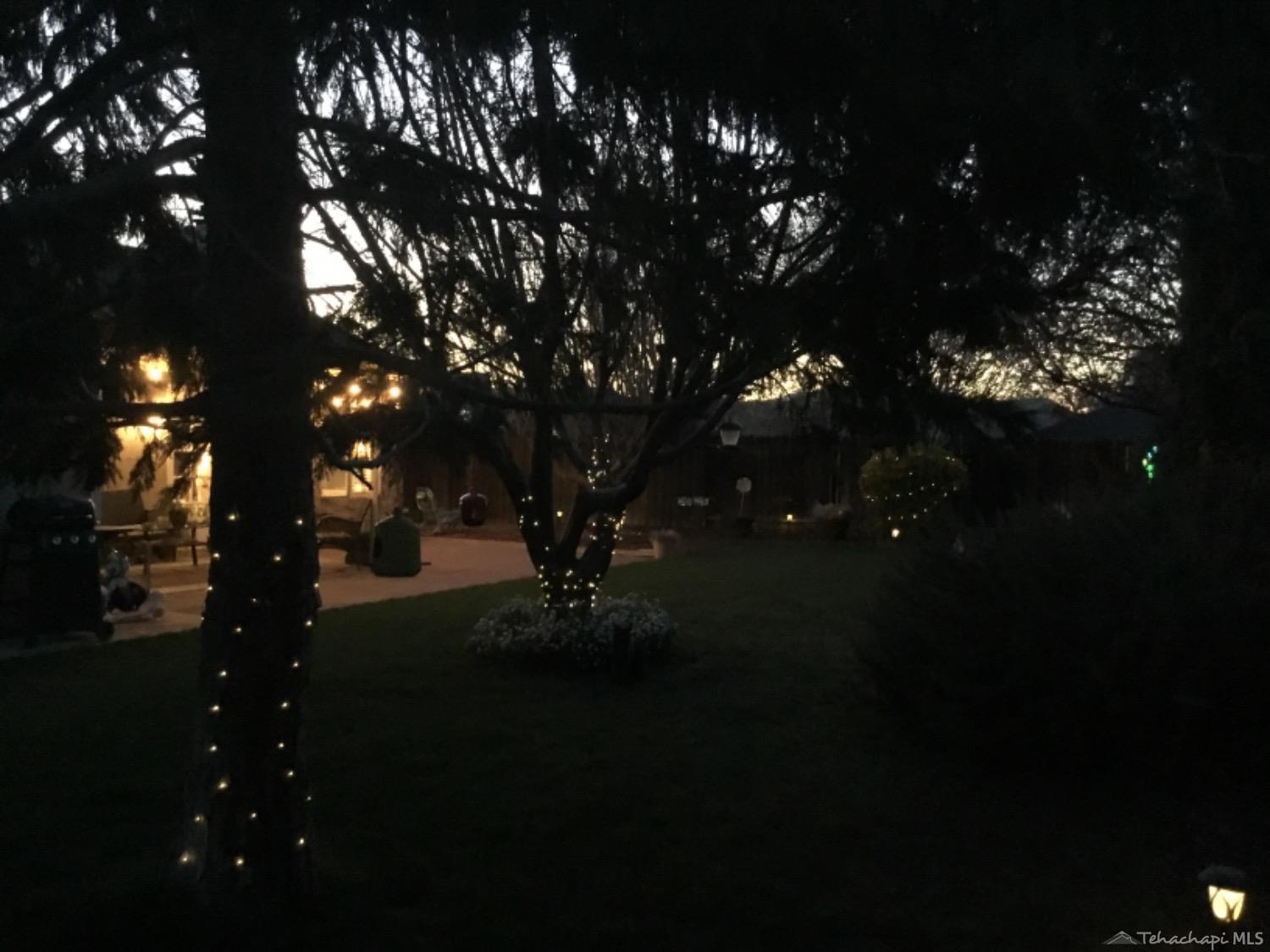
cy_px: 476
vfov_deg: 45.4
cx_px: 635
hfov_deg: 58.4
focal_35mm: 31
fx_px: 1137
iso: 800
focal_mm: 3.3
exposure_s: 1/15
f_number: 2.4
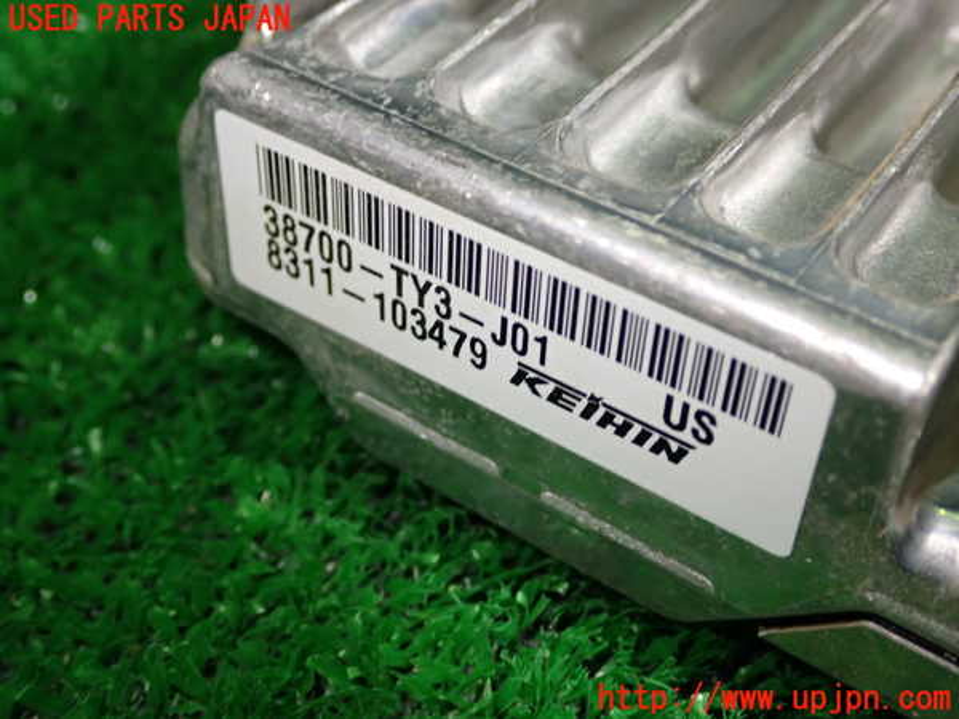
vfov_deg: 29.1
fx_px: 1385
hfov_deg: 38.2
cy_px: 360
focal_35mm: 50
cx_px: 480
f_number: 3.2
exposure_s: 1/50
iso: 250
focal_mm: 9.01
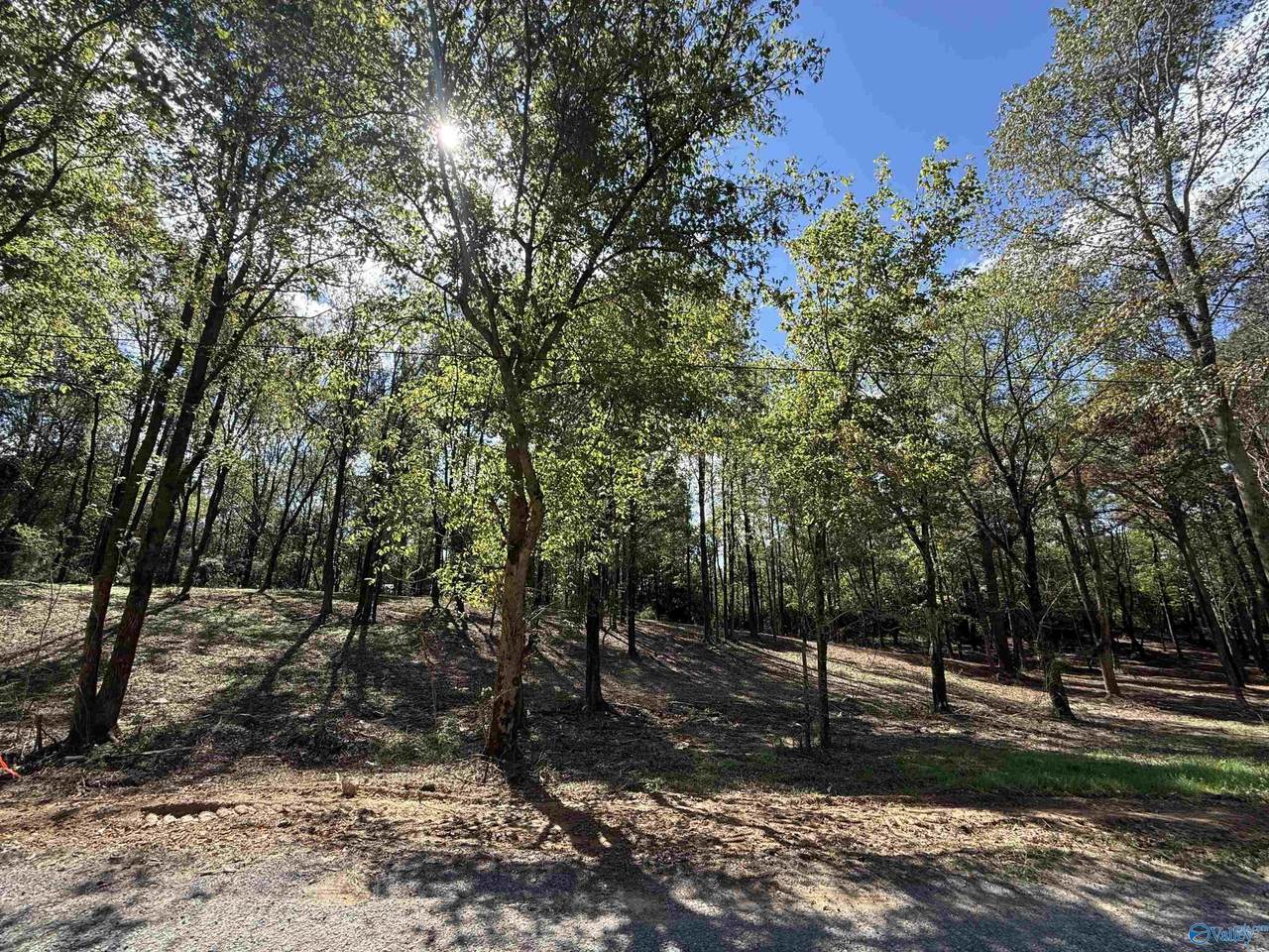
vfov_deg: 85.7
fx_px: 513
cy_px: 476
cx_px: 634
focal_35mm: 14
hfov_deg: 102.1
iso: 64
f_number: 2.2
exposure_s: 1/717
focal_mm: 2.22
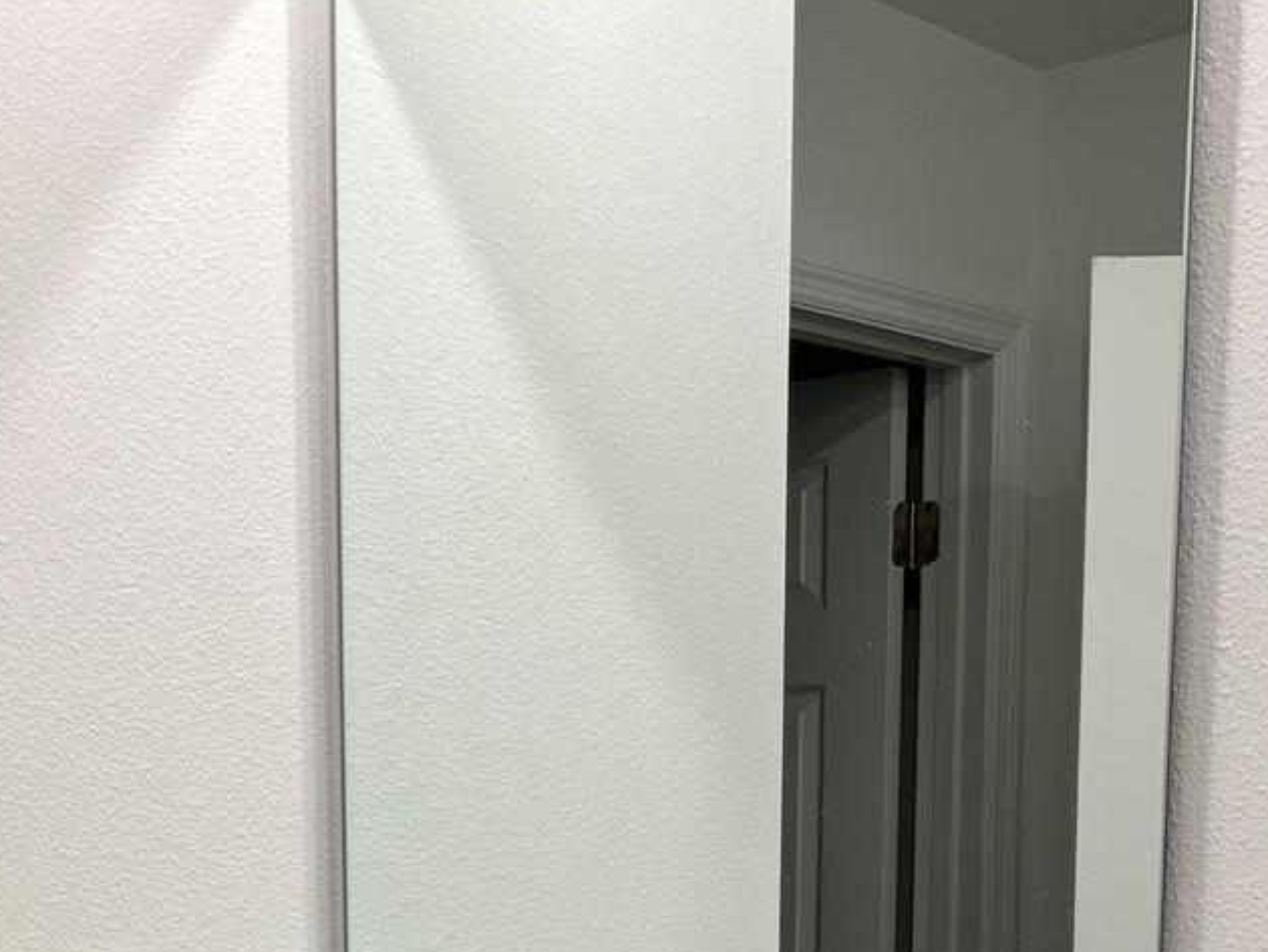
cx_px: 517
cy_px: 1189
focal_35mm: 66
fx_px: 2419
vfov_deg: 20.6
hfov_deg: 29.3
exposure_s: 1/120
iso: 50
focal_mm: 5.7
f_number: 1.5
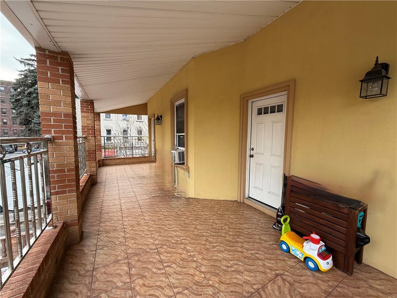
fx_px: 161
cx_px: 198
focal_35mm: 14
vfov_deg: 85.7
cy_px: 149
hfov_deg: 102.1
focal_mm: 2.22
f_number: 2.2
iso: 80
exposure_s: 1/99
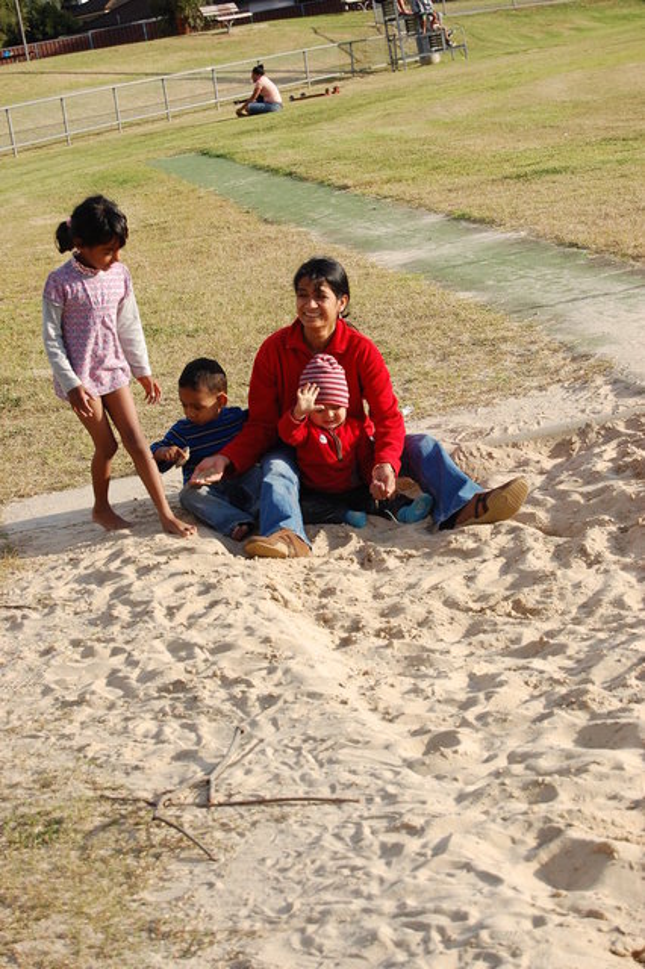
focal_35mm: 82
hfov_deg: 16.5
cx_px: 322
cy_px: 484
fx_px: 2219
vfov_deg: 24.6
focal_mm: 55
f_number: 9
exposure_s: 1/320
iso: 200
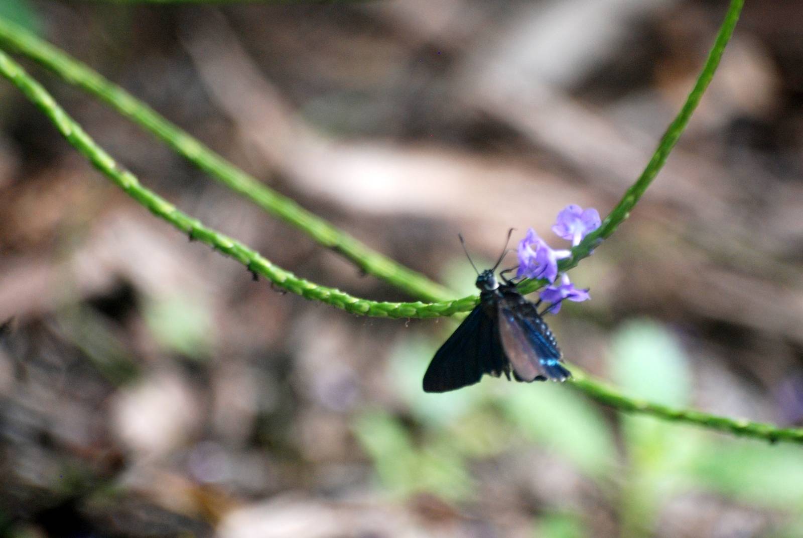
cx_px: 402
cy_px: 269
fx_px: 10049
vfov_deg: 3.1
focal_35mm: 450
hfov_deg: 4.6
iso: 400
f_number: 5.6
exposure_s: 1/250
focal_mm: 300
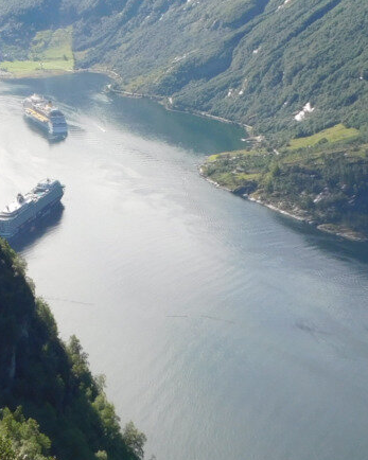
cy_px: 58
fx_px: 1103
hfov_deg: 18.5
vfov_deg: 23.0
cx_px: 13
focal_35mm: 81
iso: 125
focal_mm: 5.3
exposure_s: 1/800
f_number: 3.2
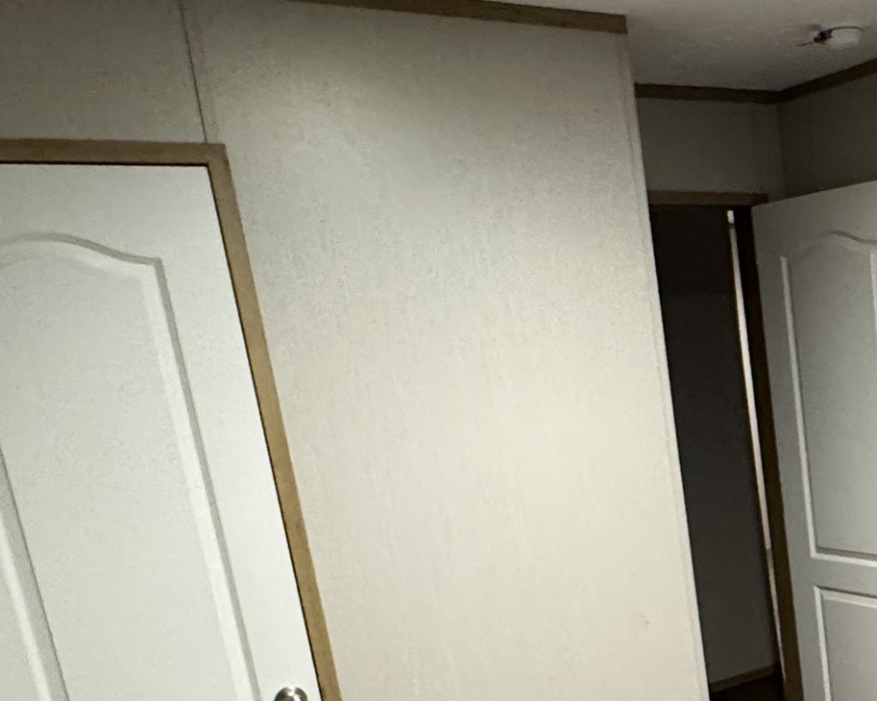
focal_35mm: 46
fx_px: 1194
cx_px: 917
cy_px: 625
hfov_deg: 35.6
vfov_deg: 31.3
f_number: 2.2
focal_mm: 2.22
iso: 640
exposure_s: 1/60
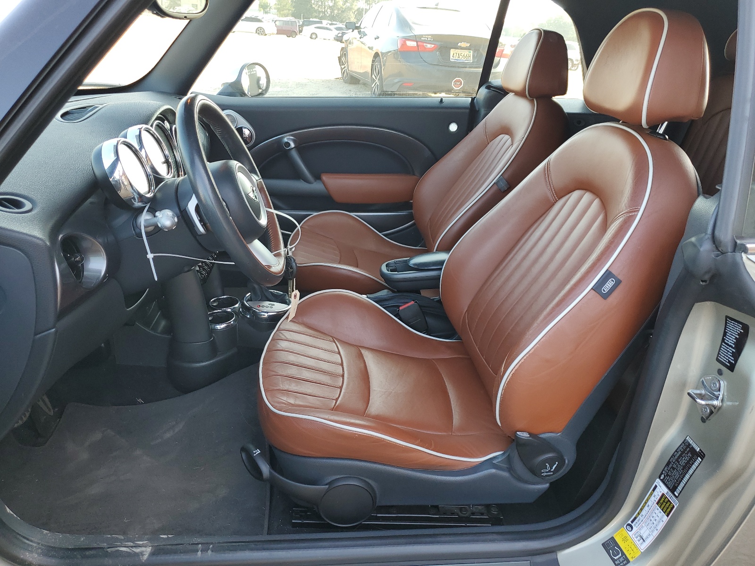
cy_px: 283
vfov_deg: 53.1
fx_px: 567
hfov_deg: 67.3
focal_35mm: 26
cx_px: 378
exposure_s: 1/132
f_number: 1.5
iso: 50
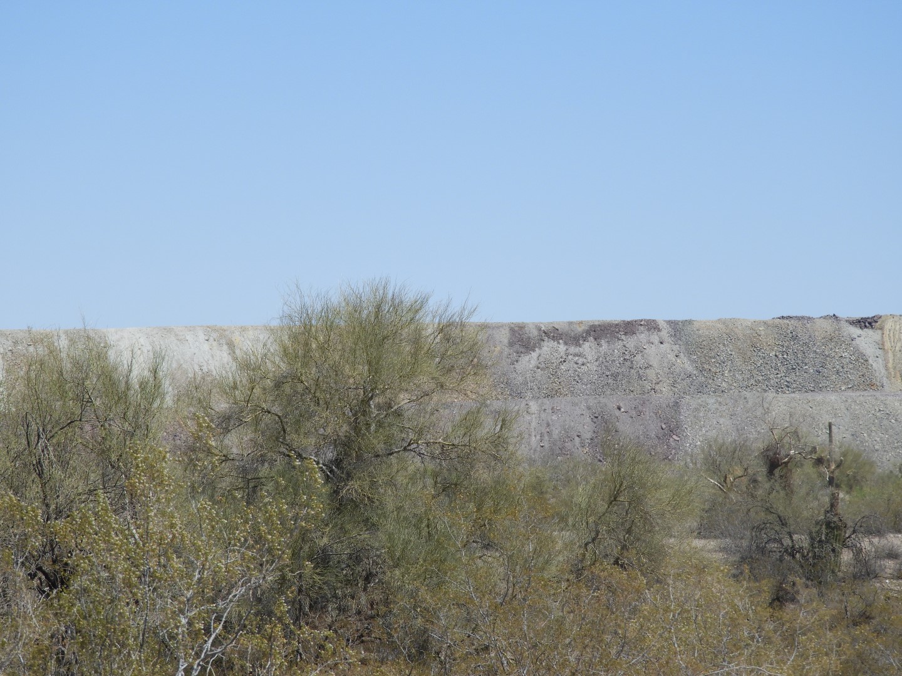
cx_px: 451
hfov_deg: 11.0
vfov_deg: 8.2
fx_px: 4690
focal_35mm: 180
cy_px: 338
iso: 100
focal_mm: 32.2
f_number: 5.3
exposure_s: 1/800
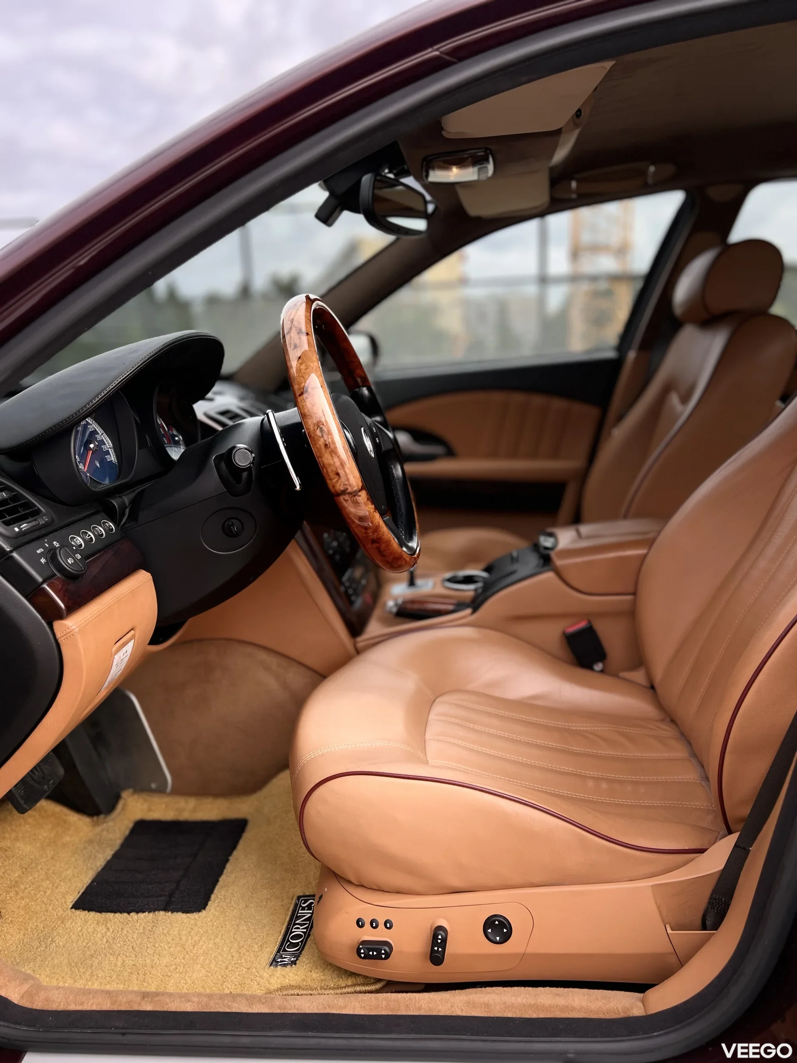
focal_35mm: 26
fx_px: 798
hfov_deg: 53.1
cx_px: 398
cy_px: 532
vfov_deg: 67.3
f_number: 1.5
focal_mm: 5.7
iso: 50
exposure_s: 1/1089
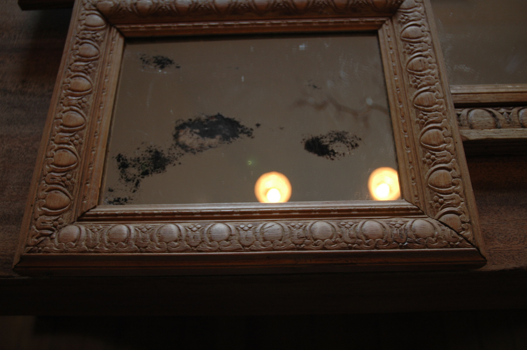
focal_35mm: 38
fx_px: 548
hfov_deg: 51.3
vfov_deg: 35.4
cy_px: 175
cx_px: 264
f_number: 3.8
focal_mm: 25
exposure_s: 1/20
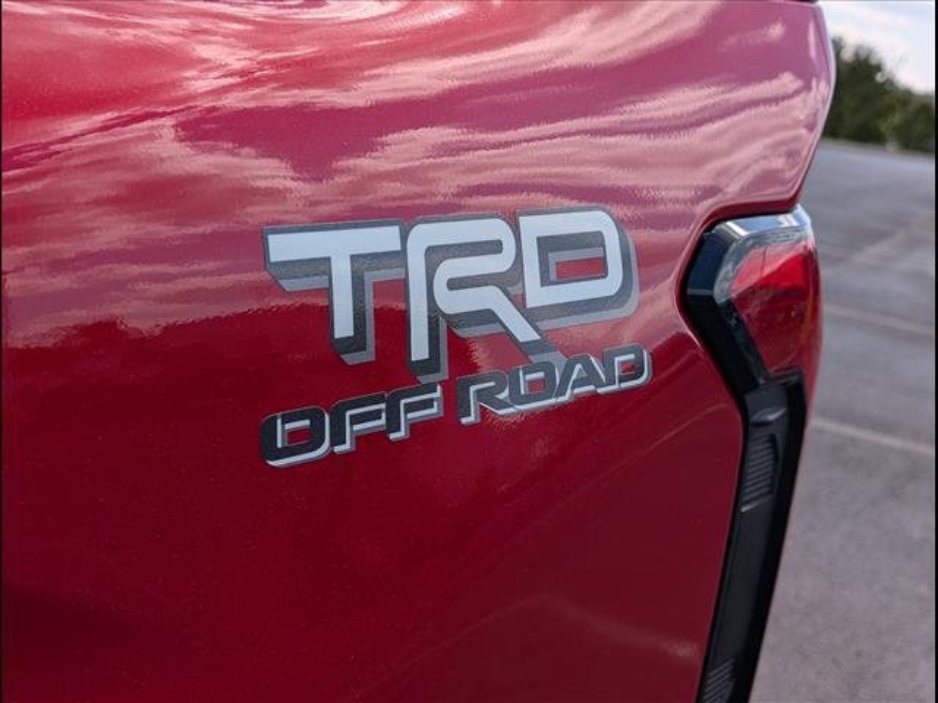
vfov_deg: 29.7
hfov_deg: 38.9
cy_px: 352
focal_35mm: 49
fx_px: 1328
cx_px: 469
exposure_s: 1/1111
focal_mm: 6.9
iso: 24
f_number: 1.68
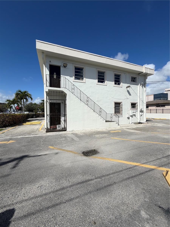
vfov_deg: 102.1
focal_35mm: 14
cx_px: 85
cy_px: 114
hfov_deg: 85.7
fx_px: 92
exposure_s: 1/1901
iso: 20
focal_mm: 2.22
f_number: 2.2
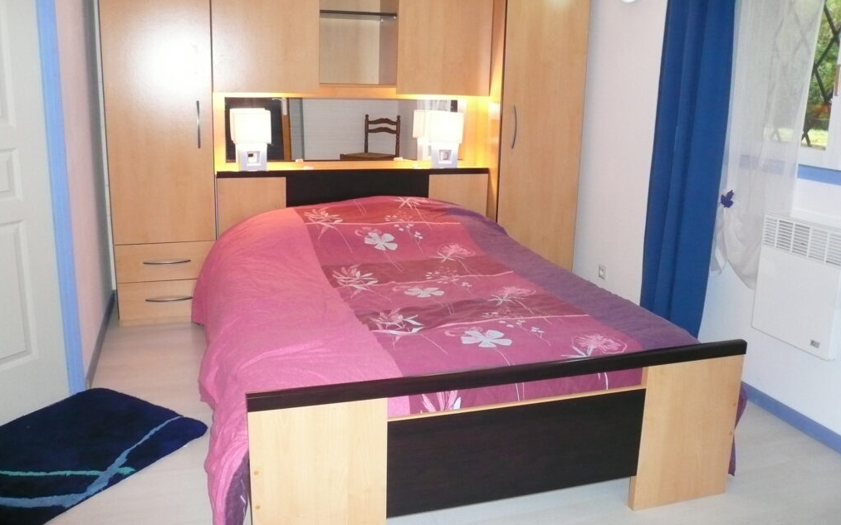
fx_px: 688
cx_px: 423
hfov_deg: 62.9
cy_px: 241
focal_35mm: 30
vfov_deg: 41.8
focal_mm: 4.6
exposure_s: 1/30
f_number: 2.8
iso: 320
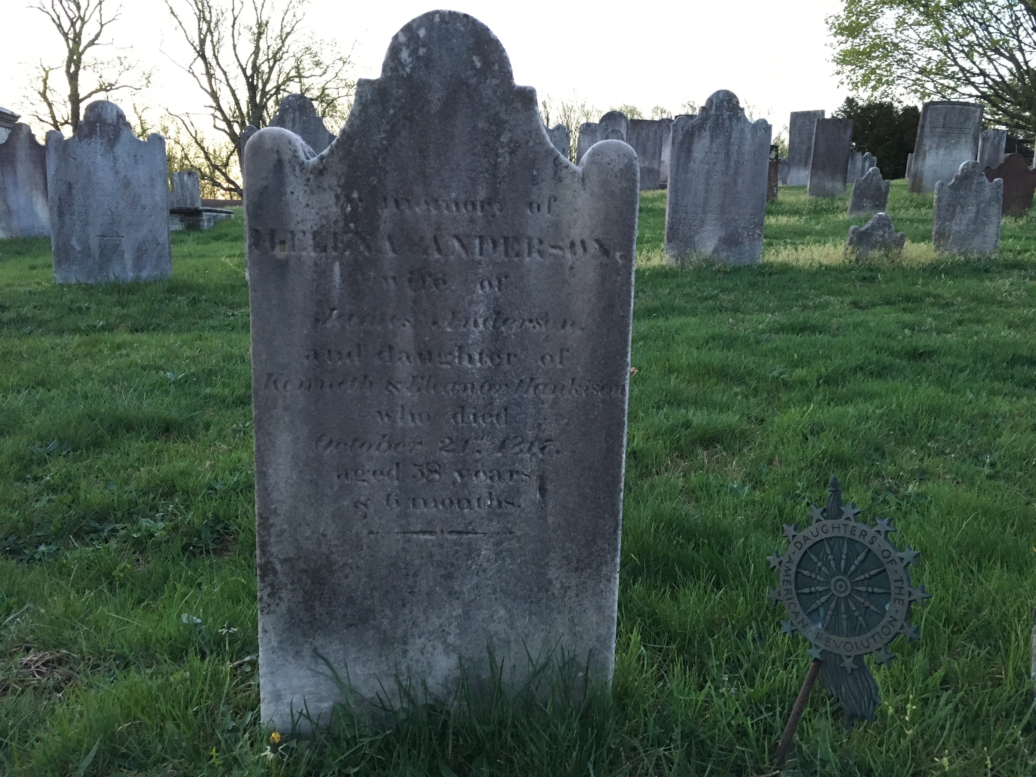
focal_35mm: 29
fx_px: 868
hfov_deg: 61.7
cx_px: 518
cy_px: 388
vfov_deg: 48.2
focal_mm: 4.15
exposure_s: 1/30
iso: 160
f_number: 2.2
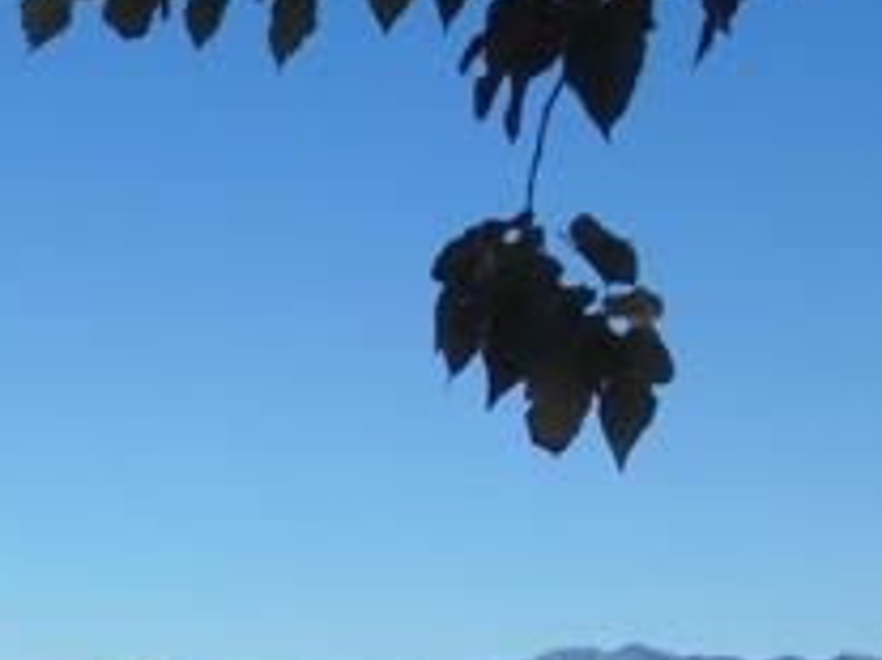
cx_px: -456
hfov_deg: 16.9
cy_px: 894
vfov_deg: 13.5
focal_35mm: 105
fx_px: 2674
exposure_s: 1/800
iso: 100
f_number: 4
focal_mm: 6.1
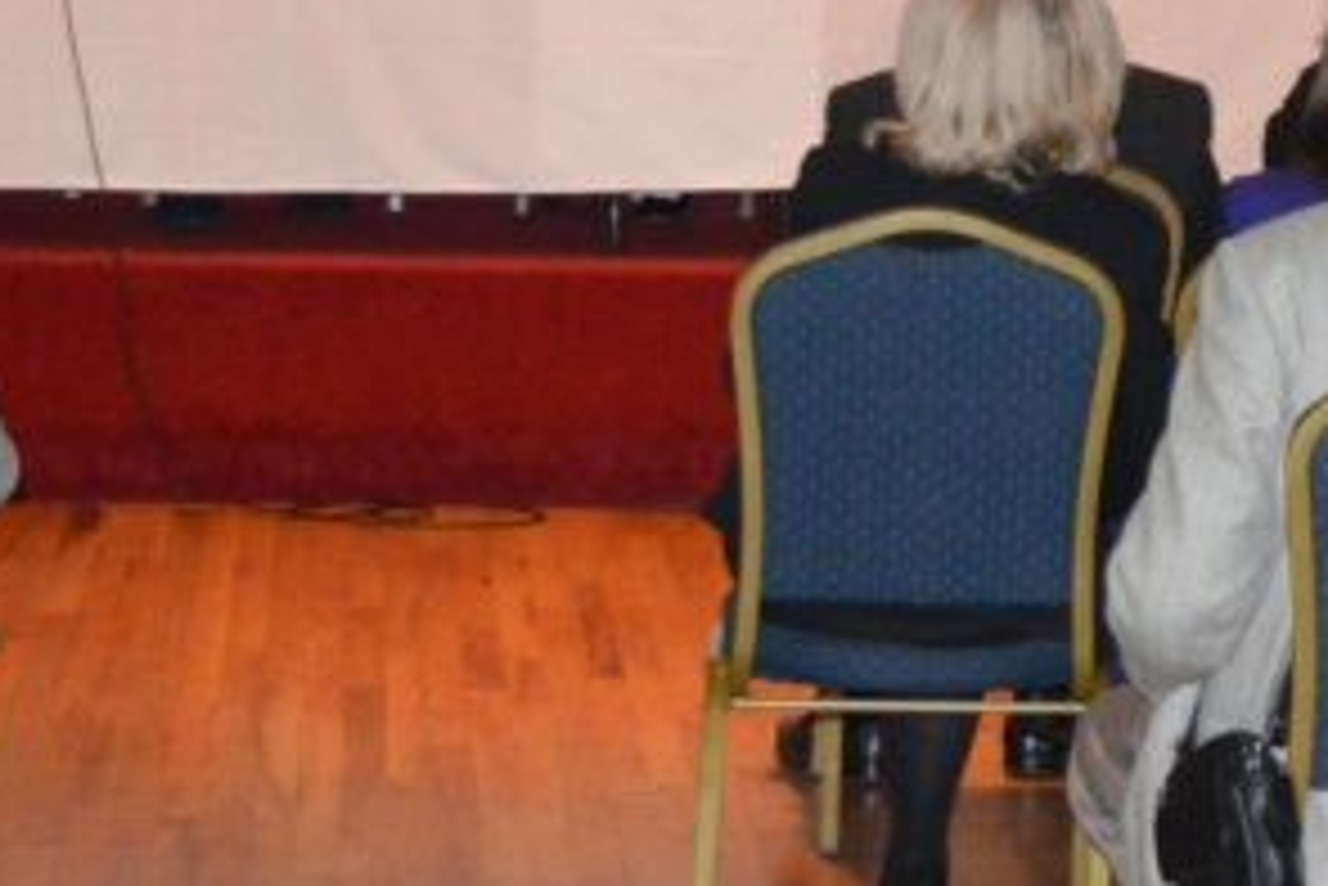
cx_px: 1702
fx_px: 5757
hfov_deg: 12.8
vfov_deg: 8.7
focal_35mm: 156
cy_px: -92
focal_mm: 30
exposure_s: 1/60
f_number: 4.5
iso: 3200
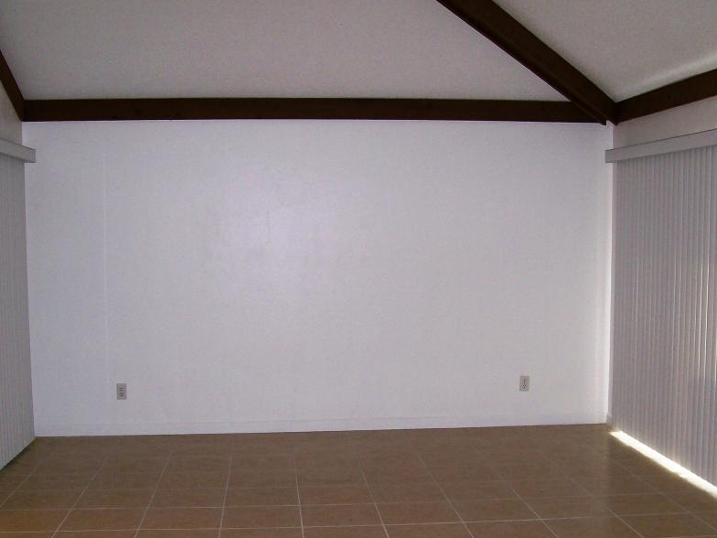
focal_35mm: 47
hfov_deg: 40.4
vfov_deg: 30.7
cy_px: 342
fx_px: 974
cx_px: 367
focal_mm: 6
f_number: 2.7
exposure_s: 1/64
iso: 80
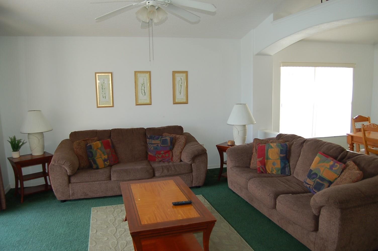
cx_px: 189
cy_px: 126
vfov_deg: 47.8
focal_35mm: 27
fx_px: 283
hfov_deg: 67.4
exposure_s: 1/60
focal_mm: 18
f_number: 3.5
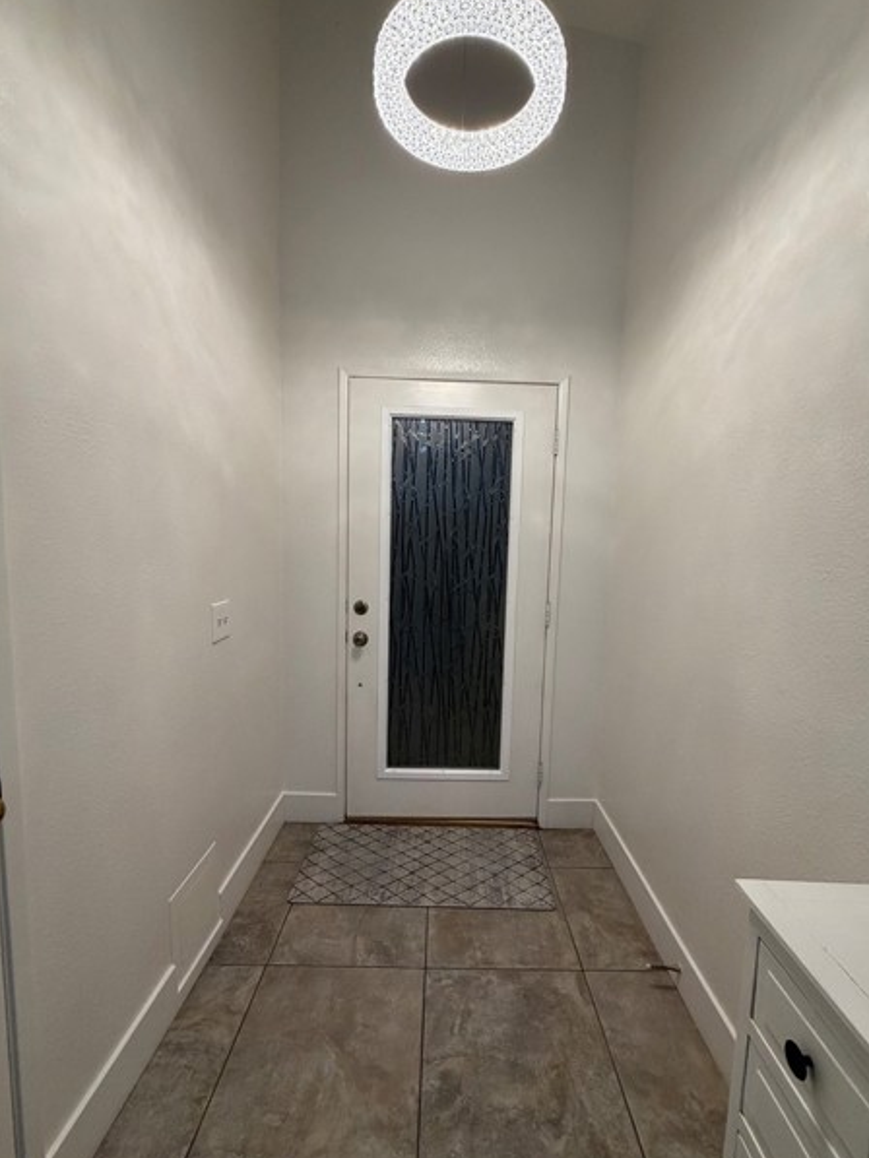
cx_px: 450
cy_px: 595
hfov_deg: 81.7
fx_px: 502
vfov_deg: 98.1
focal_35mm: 15
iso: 200
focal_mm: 2.22
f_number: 2.2
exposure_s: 1/120
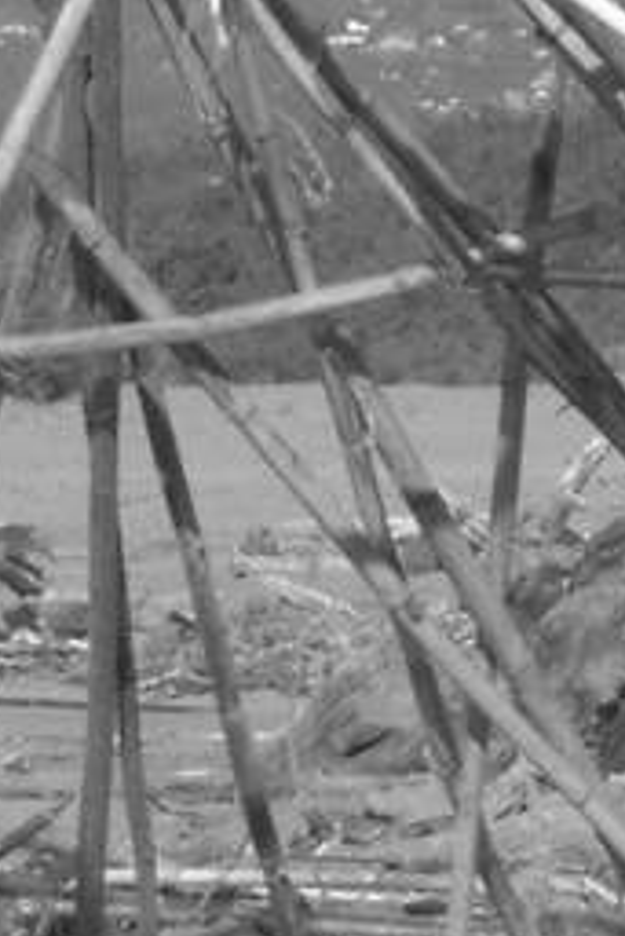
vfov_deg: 3.3
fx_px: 16071
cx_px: 965
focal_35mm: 618
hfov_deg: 2.2
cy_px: -941
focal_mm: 42
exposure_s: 1/640
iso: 100
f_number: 6.3
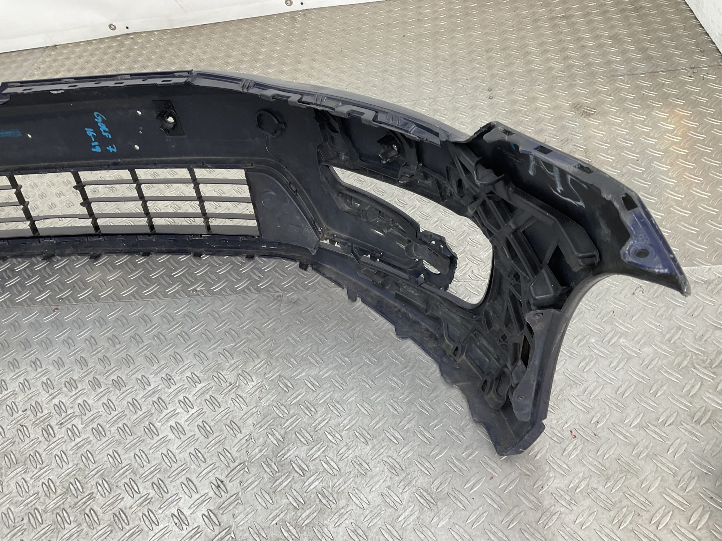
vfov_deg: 48.2
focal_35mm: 29
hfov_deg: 61.7
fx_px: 605
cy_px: 270
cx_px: 361
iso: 25
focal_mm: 3
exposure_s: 1/100
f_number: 1.8
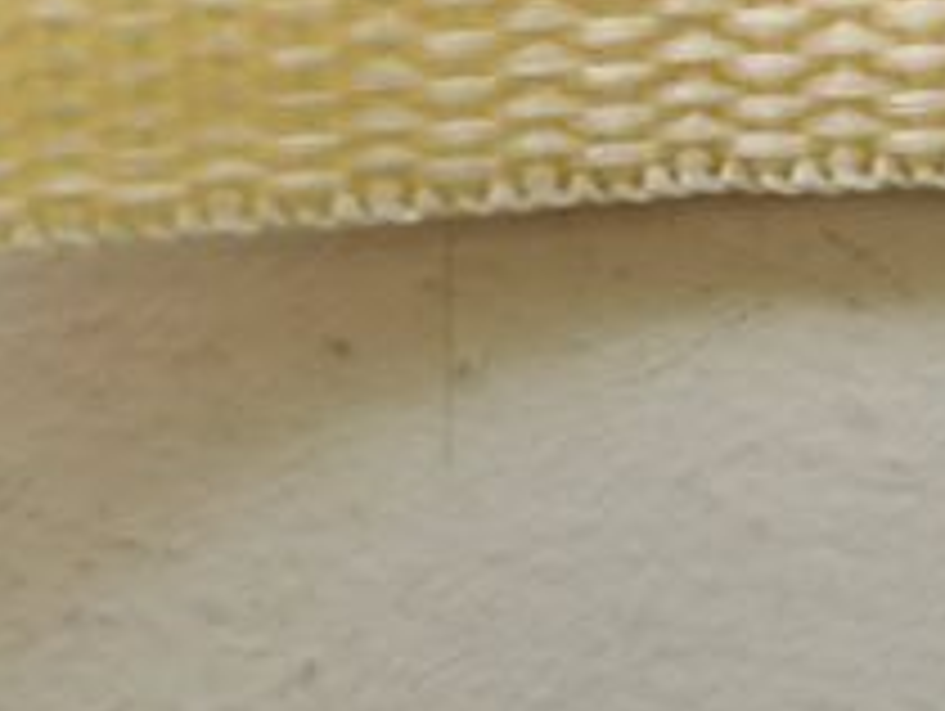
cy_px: -189
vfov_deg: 14.4
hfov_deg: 18.0
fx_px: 2706
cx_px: 1359
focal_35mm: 99
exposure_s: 1/104
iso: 50
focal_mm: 5.4
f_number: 1.8
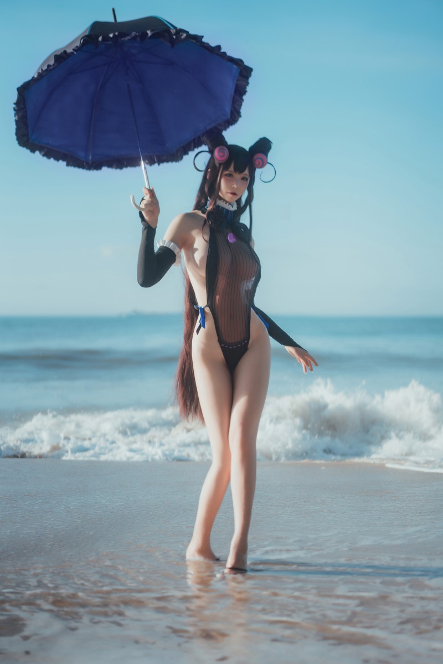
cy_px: 332
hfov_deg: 24.6
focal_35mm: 55
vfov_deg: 36.2
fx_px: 1015
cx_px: 222
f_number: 1.8
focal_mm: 55
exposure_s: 1/8000
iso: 100
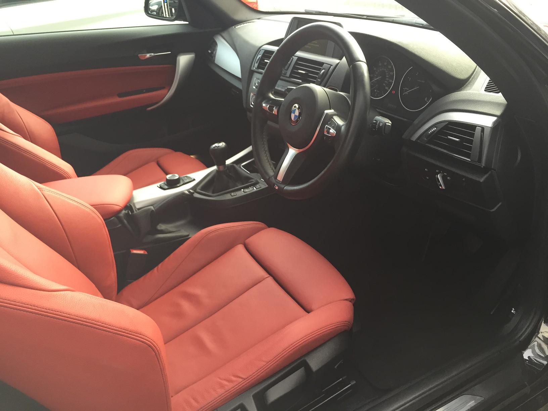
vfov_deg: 48.2
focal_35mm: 29
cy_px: 206
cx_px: 274
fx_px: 459
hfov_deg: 61.7
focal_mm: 4.15
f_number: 2.2
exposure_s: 1/30
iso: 32
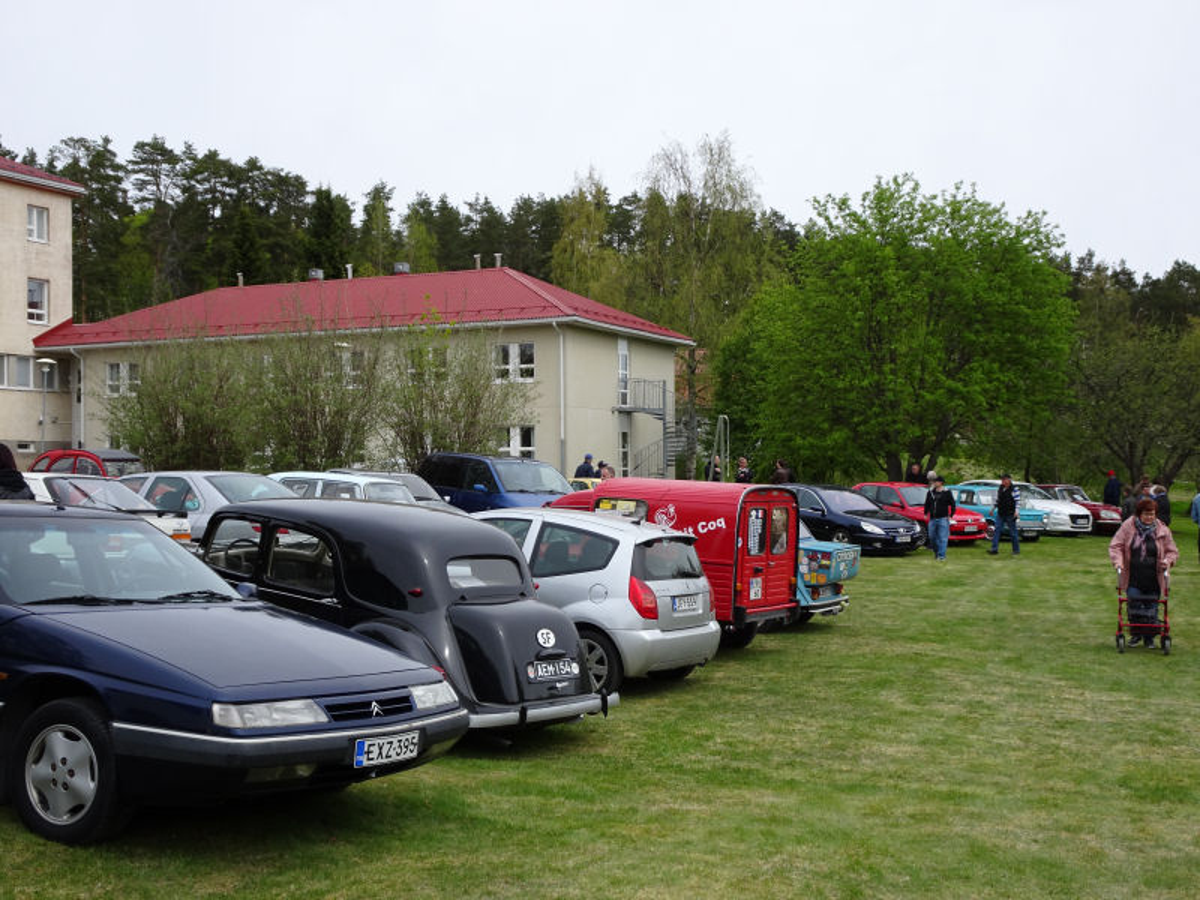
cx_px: 600
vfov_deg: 33.6
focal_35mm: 43
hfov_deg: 43.9
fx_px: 1491
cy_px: 450
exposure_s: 1/400
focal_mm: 7.3
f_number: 4
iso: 80
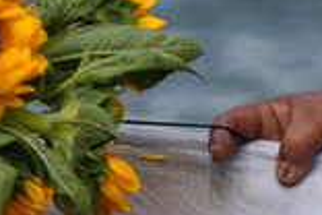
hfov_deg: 2.8
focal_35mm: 729
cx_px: -118
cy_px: 233
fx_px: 6520
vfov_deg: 1.9
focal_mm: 111
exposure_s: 1/5000
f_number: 4.5
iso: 400
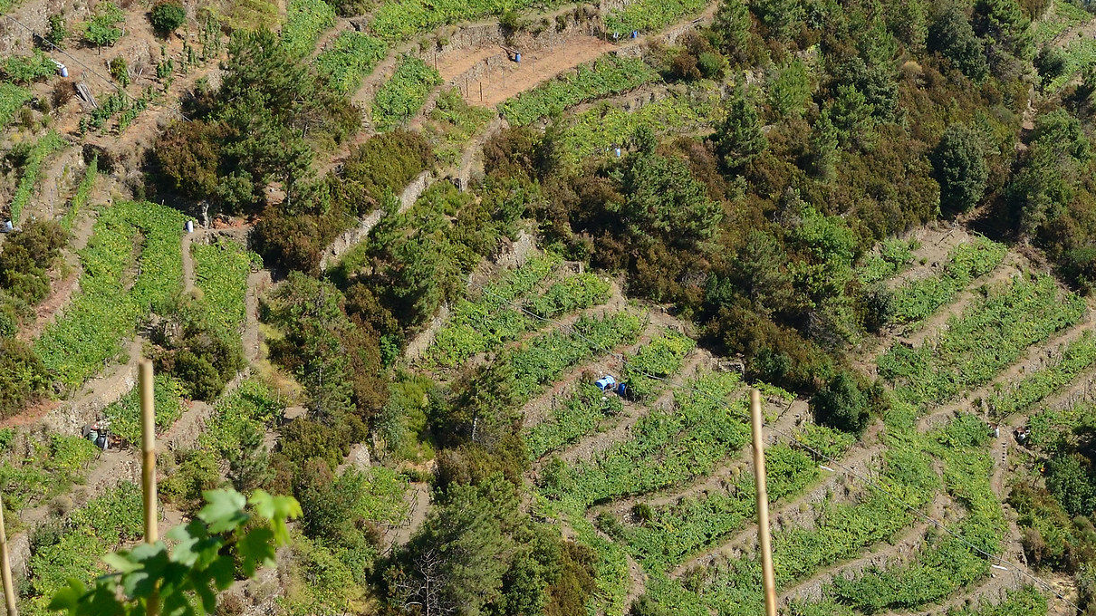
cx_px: 759
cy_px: 258
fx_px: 3254
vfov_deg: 10.8
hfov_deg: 19.0
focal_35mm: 112
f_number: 7.1
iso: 400
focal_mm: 36
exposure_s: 1/1000
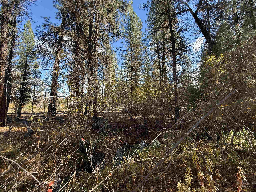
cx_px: 128
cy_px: 96
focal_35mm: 14
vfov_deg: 85.7
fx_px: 104
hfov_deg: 102.1
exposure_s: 1/200
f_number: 2.2
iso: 64
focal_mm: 2.22
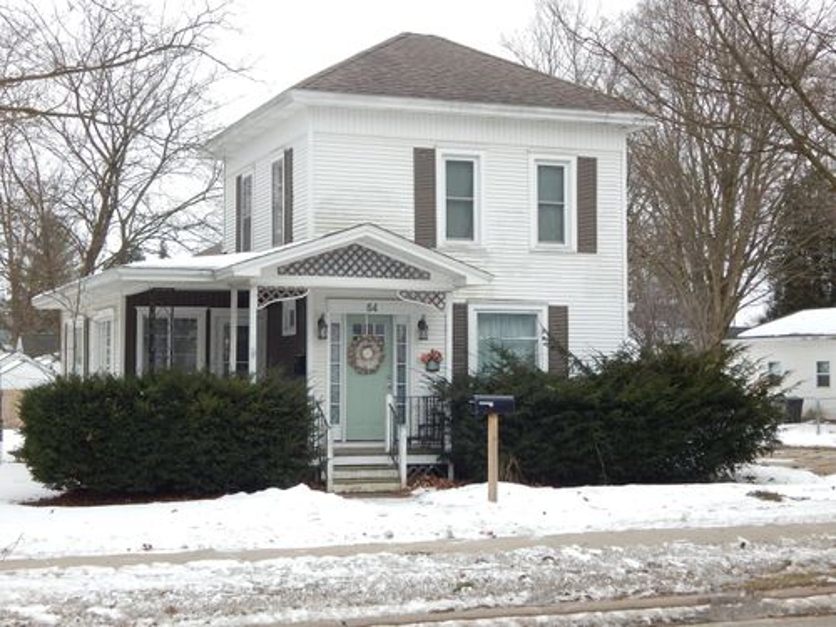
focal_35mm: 61
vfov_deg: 24.0
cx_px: 418
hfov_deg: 31.7
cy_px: 314
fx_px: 1473
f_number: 4
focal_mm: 10.9
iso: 125
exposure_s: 1/200
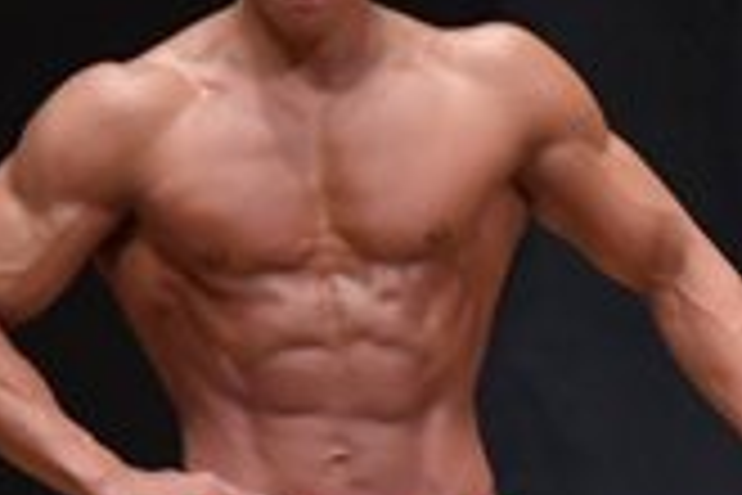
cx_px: 1698
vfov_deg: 1.1
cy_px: 500
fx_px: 26195
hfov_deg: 1.6
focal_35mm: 1271
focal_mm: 180
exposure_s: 1/400
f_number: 5.6
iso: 6400
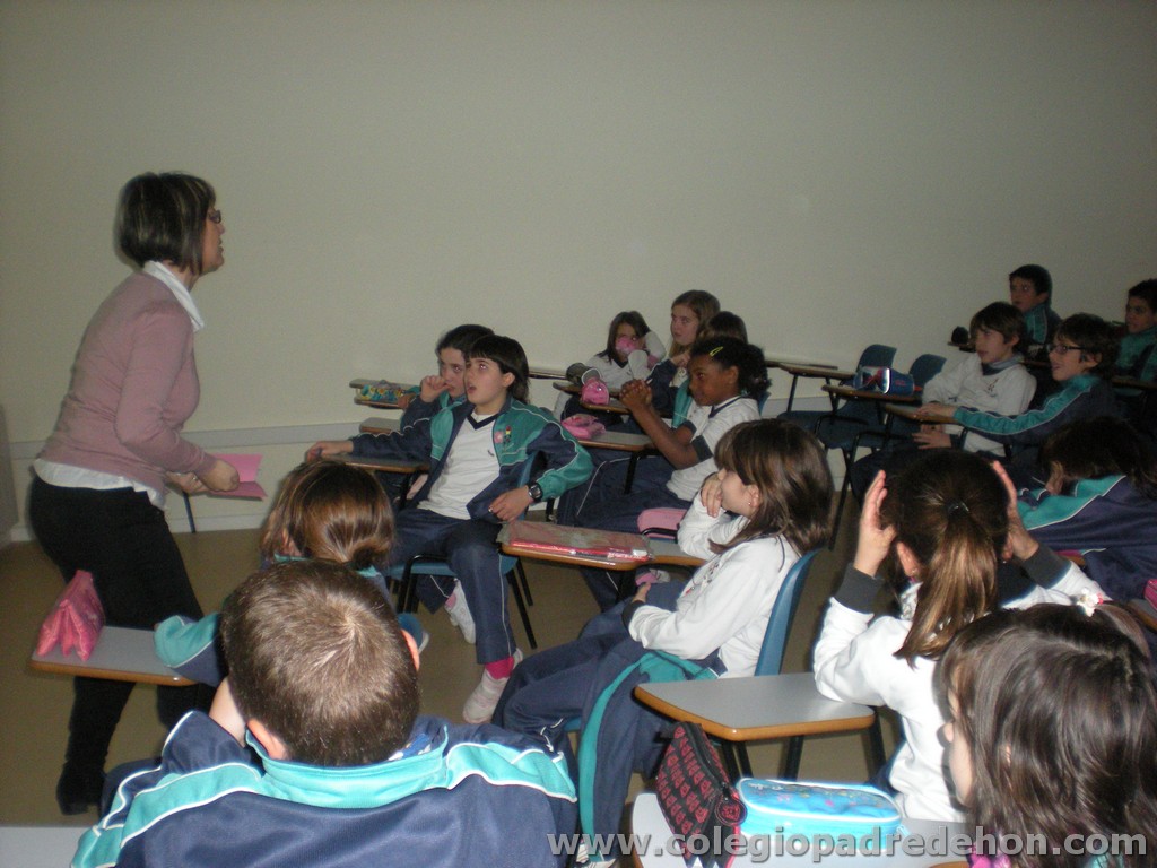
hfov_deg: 49.0
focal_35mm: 38
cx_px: 578
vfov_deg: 37.7
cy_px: 434
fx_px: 1270
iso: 293
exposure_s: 1/60
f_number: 3.1
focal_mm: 6.3
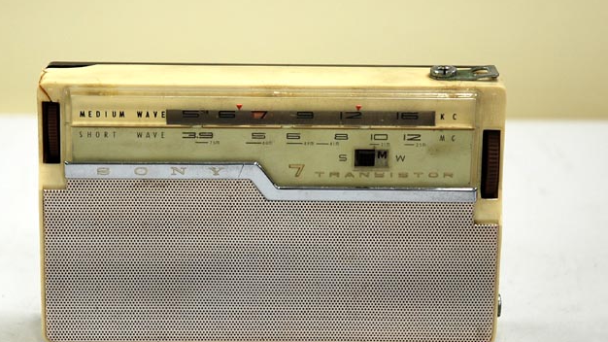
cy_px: 209
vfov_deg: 10.9
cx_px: 258
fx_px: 1784
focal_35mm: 111
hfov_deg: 19.3
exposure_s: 1/60
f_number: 4.5
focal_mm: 55
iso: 200
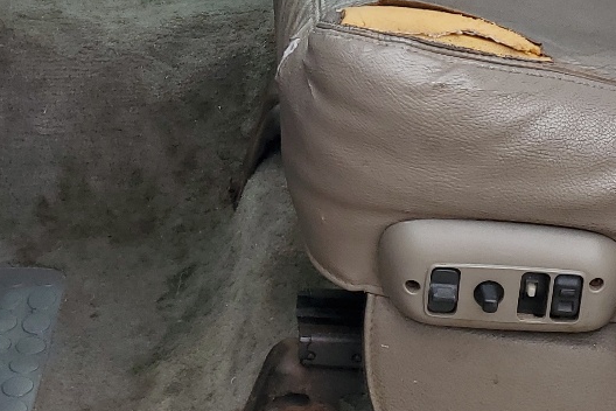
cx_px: 349
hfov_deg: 24.7
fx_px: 1403
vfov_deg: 15.2
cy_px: -235
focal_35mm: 82
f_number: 1.5
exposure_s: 1/833
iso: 50
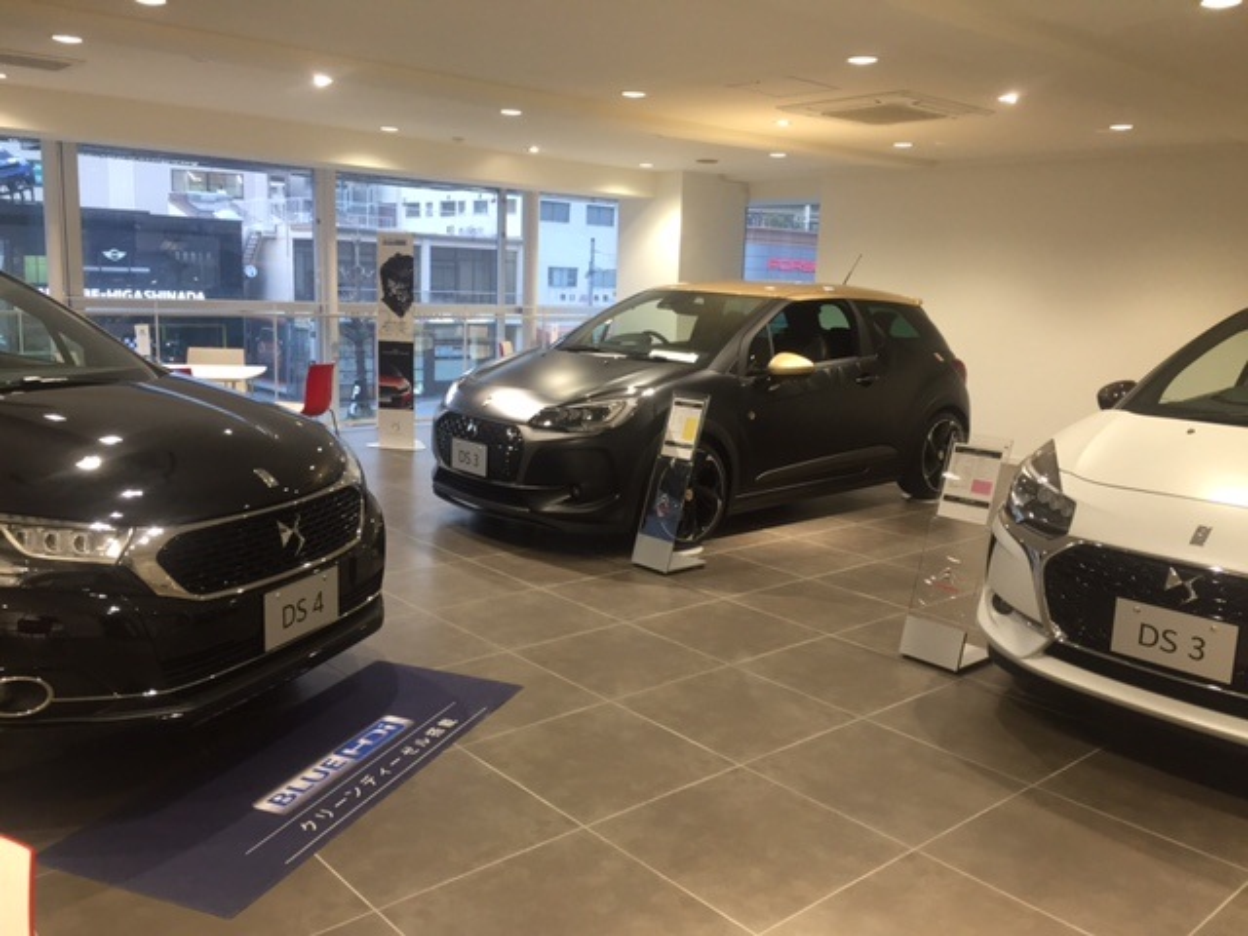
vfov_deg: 48.2
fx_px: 1046
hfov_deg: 61.7
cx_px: 624
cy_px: 468
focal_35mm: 29
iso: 50
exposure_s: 1/30
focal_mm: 4.15
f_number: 2.2
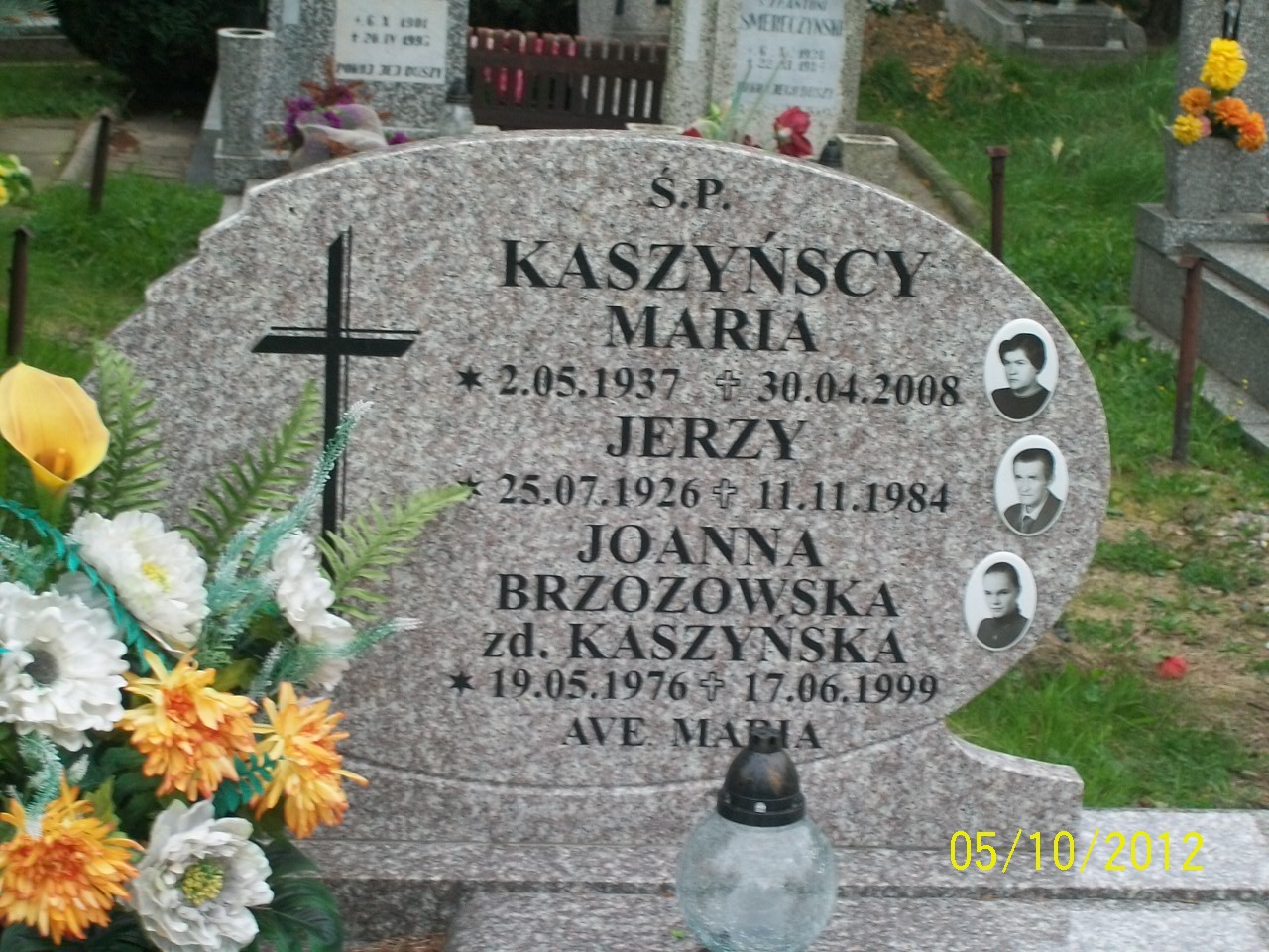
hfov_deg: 22.5
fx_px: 3189
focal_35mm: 87
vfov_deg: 17.0
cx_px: 634
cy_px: 476
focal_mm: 14.3
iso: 80
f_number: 4.3
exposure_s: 1/60
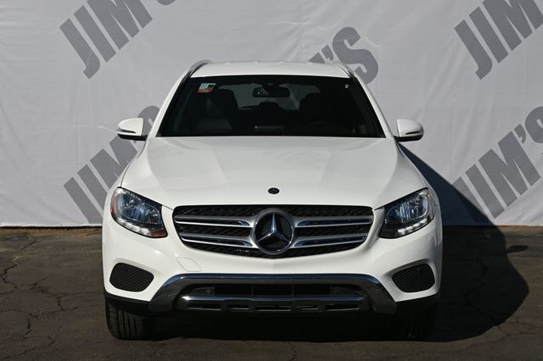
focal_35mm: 60
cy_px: 180
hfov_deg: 33.4
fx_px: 904
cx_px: 272
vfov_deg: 22.6
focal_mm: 40
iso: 100
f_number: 8
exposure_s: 1/500
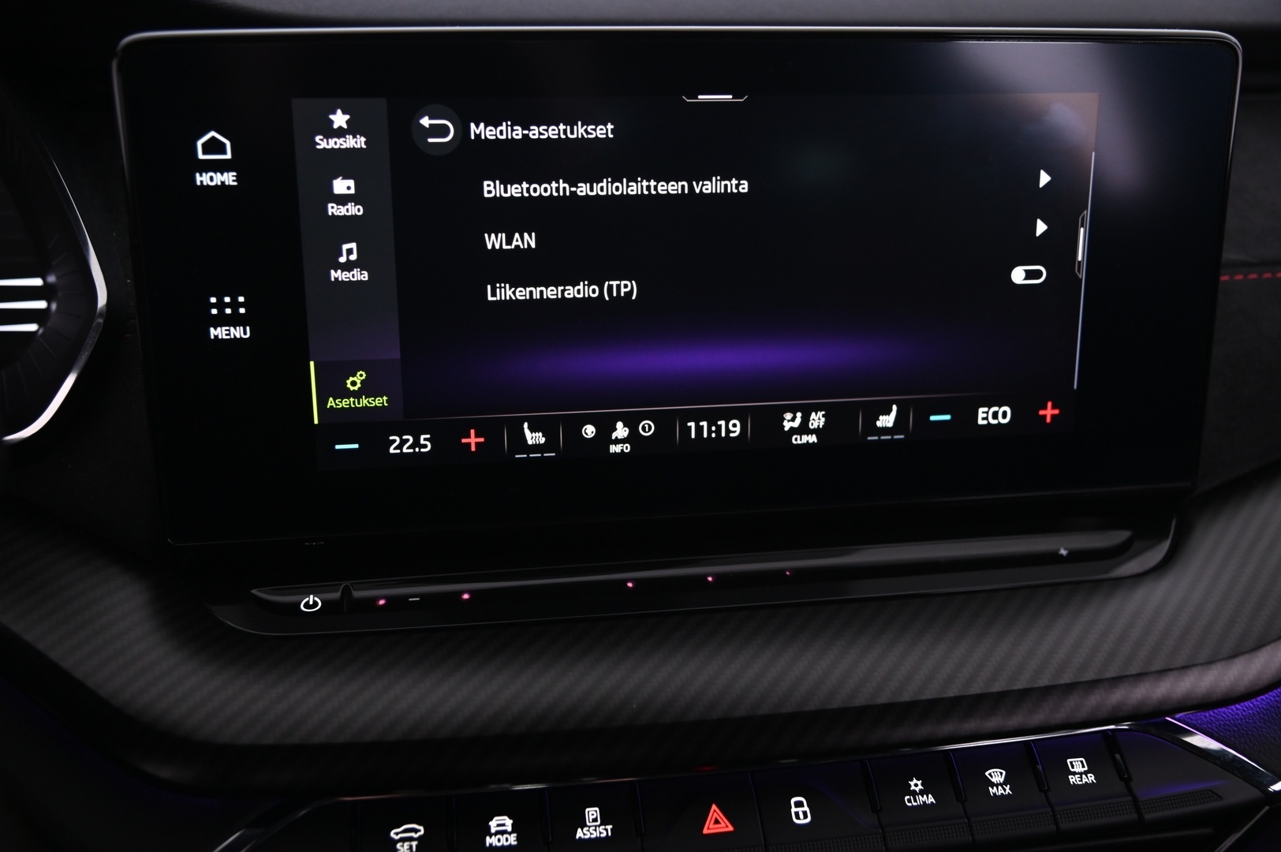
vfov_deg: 35.0
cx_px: 640
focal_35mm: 38
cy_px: 426
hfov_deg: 50.7
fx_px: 1351
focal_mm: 38
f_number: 4
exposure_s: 1/30
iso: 2000
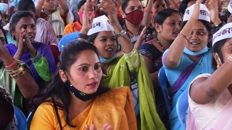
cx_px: 131
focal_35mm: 123
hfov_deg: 17.4
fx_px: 756
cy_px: 48
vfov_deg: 9.9
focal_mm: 45
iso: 800
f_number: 7.1
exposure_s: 1/125
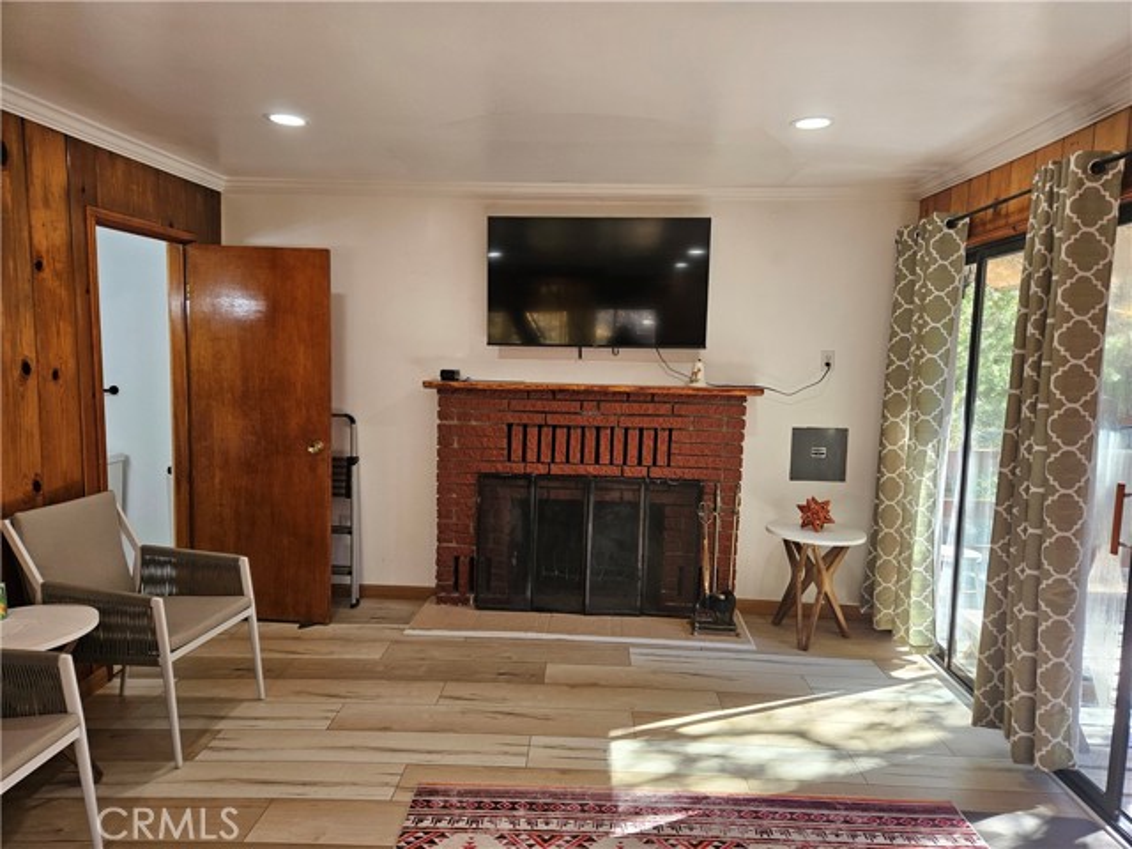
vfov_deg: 58.9
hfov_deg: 73.9
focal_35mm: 23
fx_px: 752
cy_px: 424
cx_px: 566
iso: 100
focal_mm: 5.4
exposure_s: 1/120
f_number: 1.8
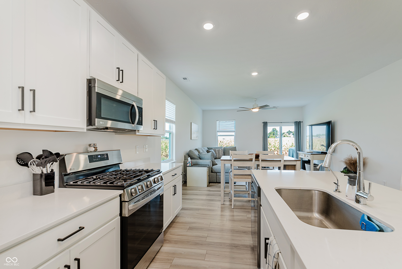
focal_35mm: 15
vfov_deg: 77.4
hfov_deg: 100.4
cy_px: 134
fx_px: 168
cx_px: 201
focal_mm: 15
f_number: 5.6
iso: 320
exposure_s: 1/60
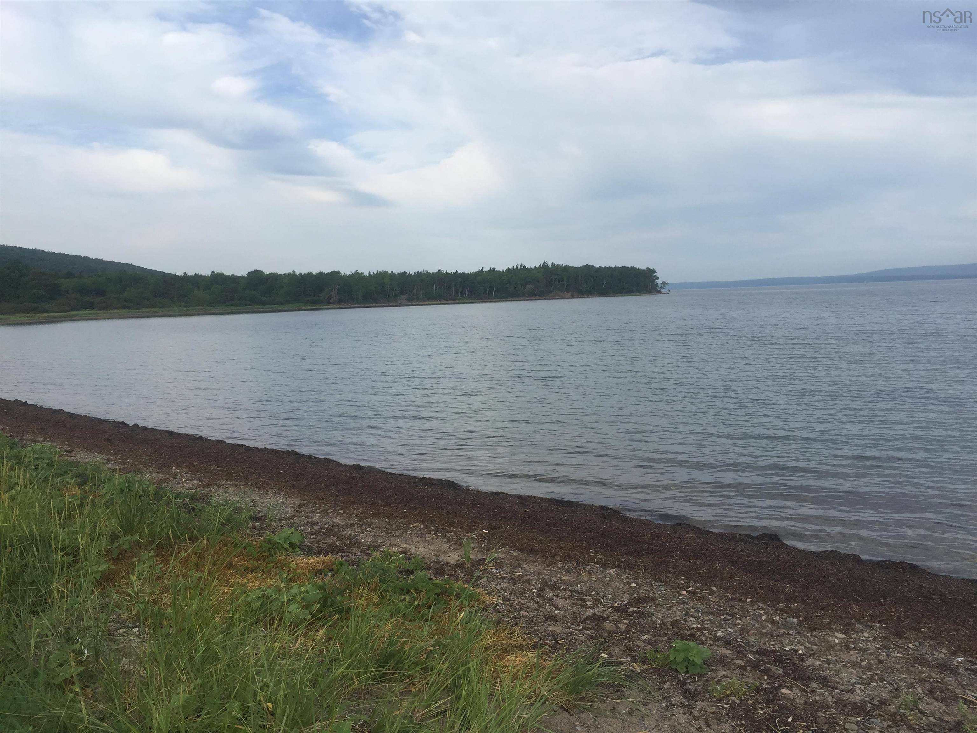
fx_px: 818
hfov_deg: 61.7
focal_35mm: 29
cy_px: 366
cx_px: 488
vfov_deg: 48.2
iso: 32
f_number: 2.2
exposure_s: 1/1464
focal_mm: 4.15
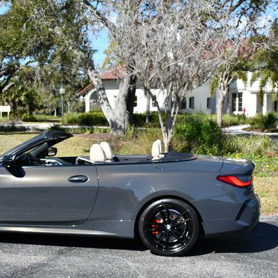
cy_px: 141
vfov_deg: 27.7
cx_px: 77
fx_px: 563
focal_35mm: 62
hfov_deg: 27.4
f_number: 8
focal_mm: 24
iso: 110
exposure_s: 1/250
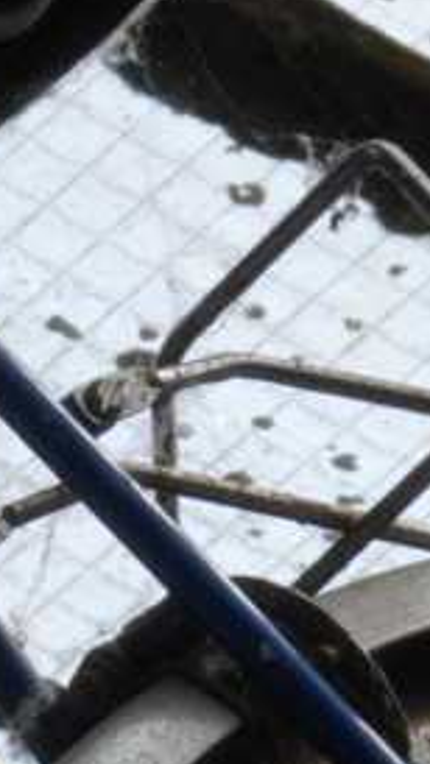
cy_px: 1174
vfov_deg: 3.3
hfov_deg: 1.9
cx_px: -374
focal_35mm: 649
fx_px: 13163
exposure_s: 1/125
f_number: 22
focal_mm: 70
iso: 1000
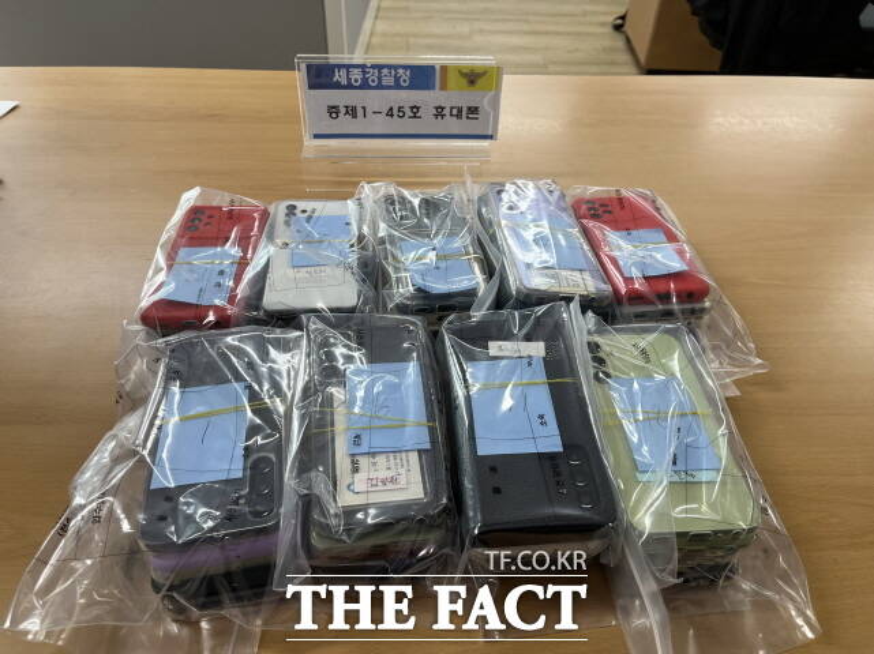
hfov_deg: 67.3
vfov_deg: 53.0
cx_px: 437
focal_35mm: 26
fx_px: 656
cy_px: 327
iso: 100
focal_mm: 5.1
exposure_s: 1/120
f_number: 1.6
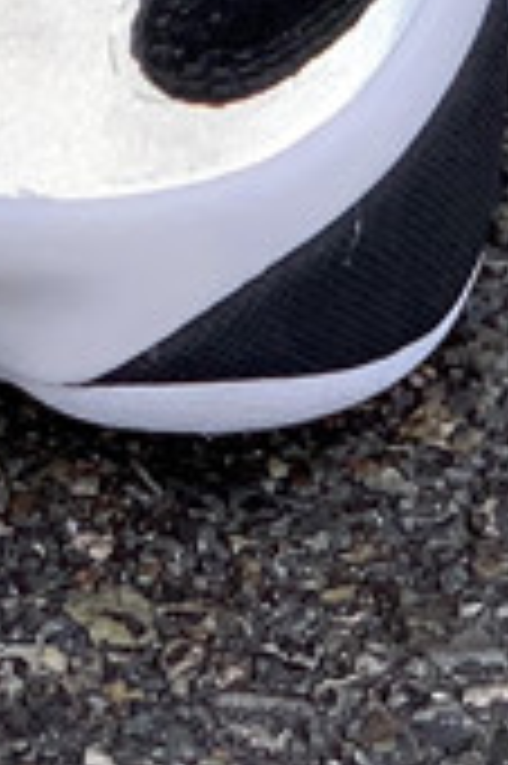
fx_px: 5408
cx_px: -495
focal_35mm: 255
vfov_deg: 7.9
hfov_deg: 5.3
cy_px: -540
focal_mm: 6
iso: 25
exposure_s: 1/122
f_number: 2.4
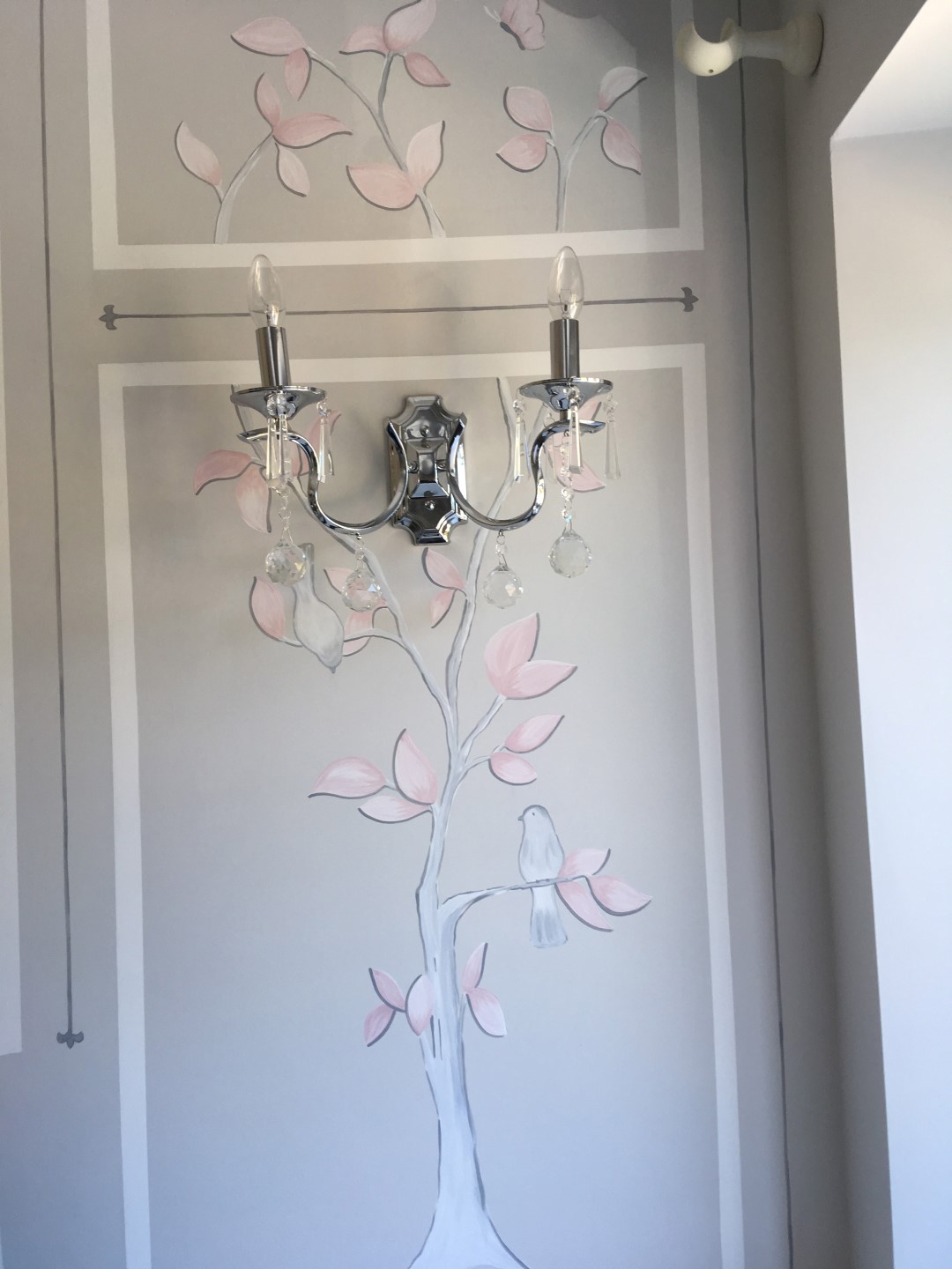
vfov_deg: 61.7
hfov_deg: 48.2
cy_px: 634
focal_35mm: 29
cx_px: 476
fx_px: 1063
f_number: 2.2
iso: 32
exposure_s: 1/50
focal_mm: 4.15
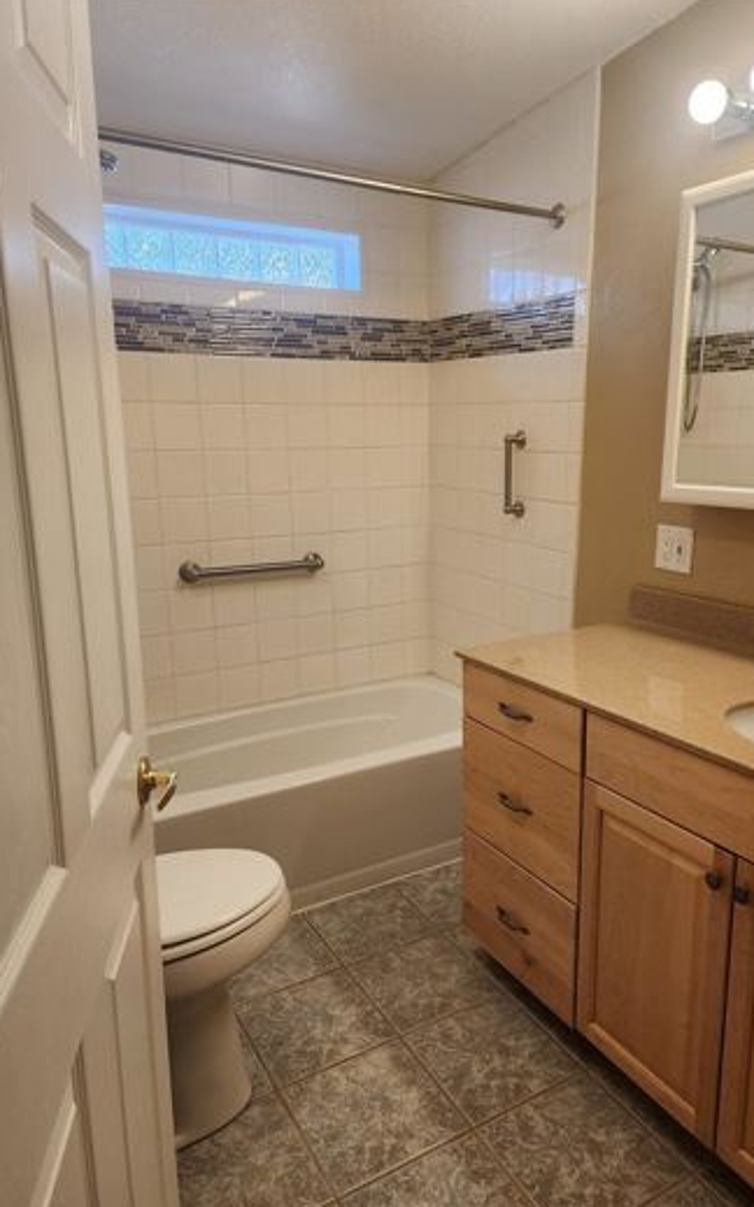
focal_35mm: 25
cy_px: 609
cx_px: 418
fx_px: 823
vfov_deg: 72.6
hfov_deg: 49.2
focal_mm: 6.4
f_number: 1.8
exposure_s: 1/120
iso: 100
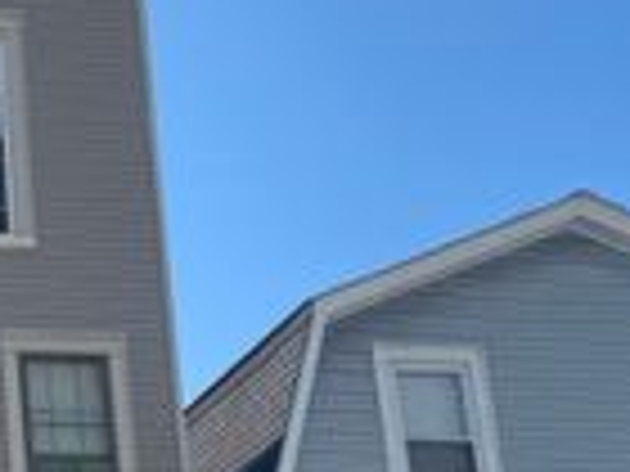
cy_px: 456
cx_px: -266
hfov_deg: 19.0
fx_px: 1693
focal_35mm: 93
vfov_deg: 15.6
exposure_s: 1/5556
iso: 32
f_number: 1.6
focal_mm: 4.2
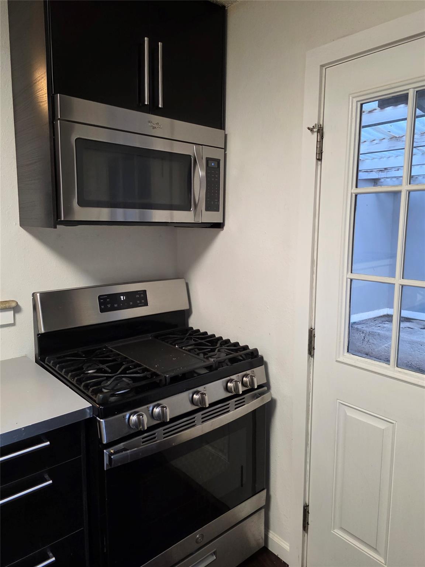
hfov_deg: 58.9
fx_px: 377
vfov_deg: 73.9
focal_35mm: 23
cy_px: 284
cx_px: 212
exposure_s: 1/120
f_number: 1.7
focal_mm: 6.3
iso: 400
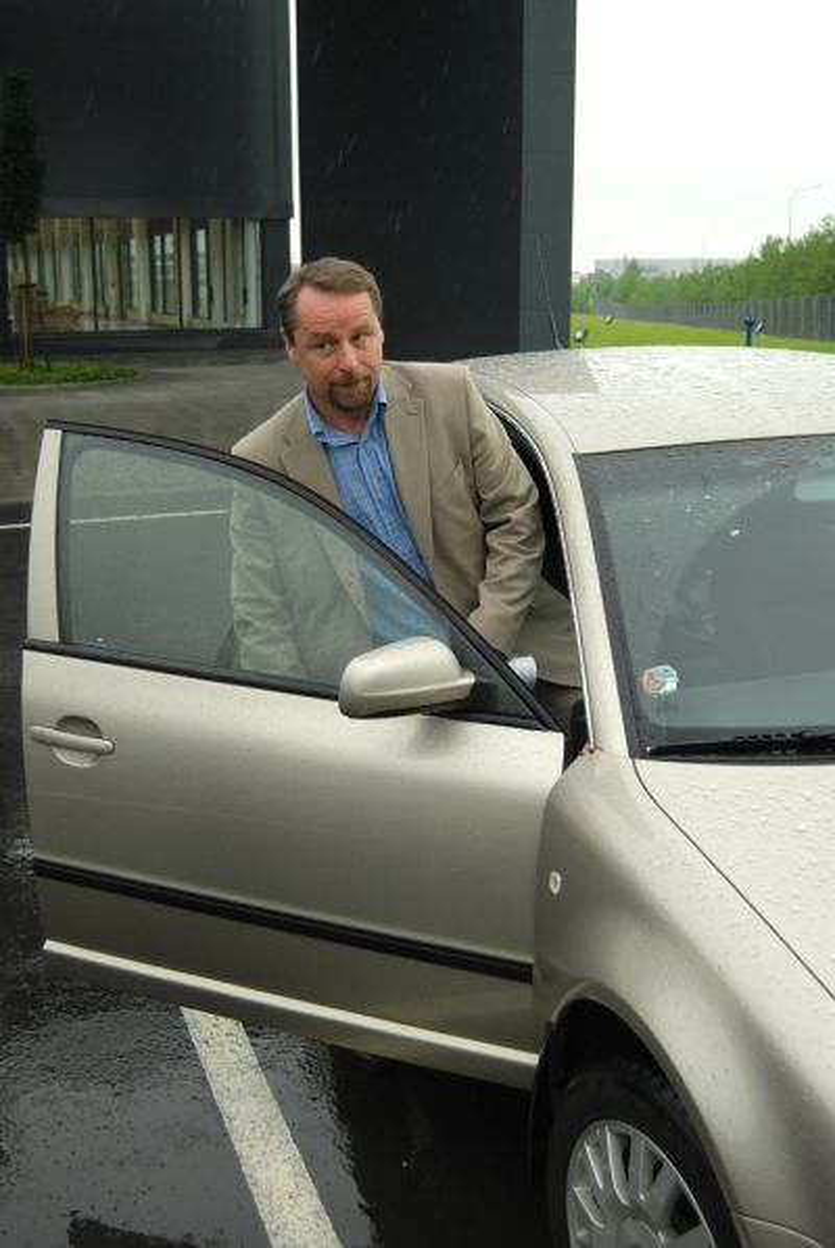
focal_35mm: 39
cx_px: 418
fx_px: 1354
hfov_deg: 34.3
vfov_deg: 49.5
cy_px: 624
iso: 400
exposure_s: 1/200
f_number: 5
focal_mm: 26
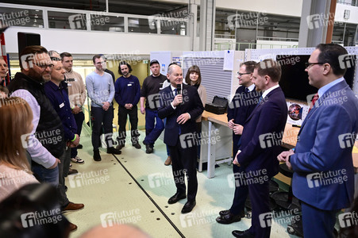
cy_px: 119
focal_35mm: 24
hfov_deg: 73.8
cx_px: 179
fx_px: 238
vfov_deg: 53.1
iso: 3200
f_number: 3.2
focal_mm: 24
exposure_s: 1/320
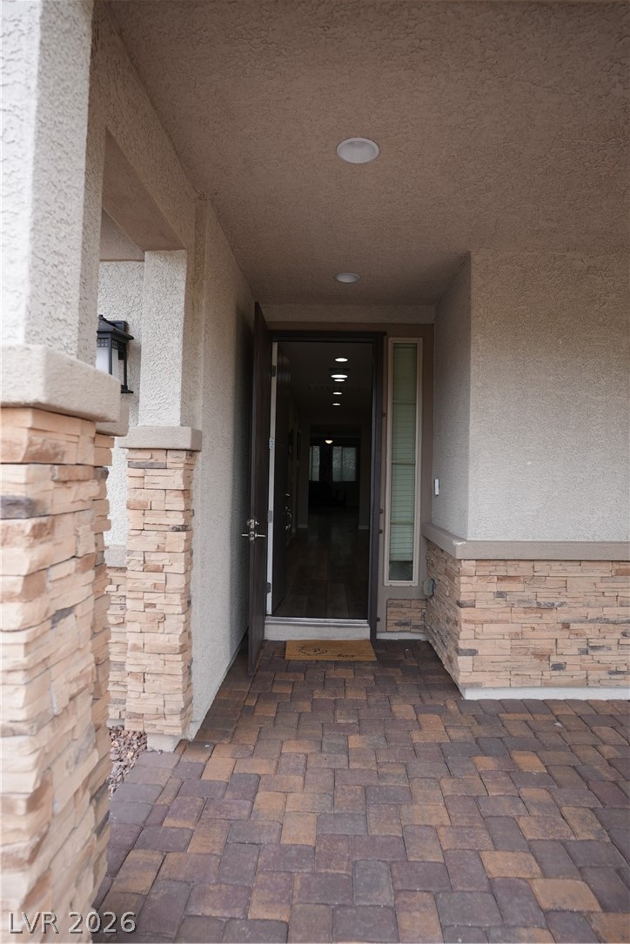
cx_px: 315
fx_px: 525
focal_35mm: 20
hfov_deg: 62.0
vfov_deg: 84.0
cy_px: 472
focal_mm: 20
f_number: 4
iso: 100
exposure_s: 1/160
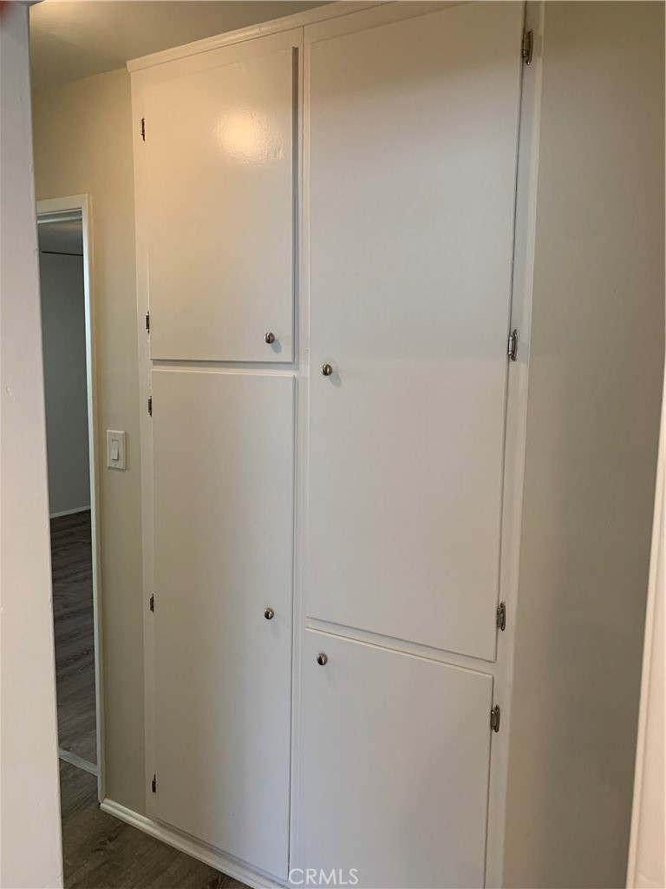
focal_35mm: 26
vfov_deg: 67.3
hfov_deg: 53.1
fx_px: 667
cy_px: 444
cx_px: 333
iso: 125
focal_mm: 4.25
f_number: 1.8
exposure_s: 1/60
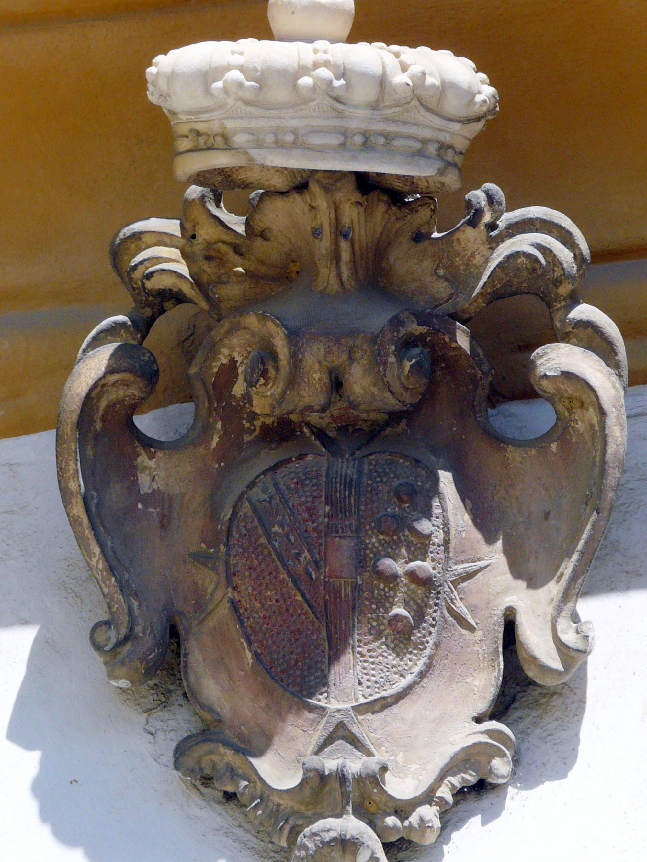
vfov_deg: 6.6
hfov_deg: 5.0
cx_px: 297
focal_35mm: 299
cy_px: 451
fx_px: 7451
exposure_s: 1/400
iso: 100
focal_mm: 40
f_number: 5.6
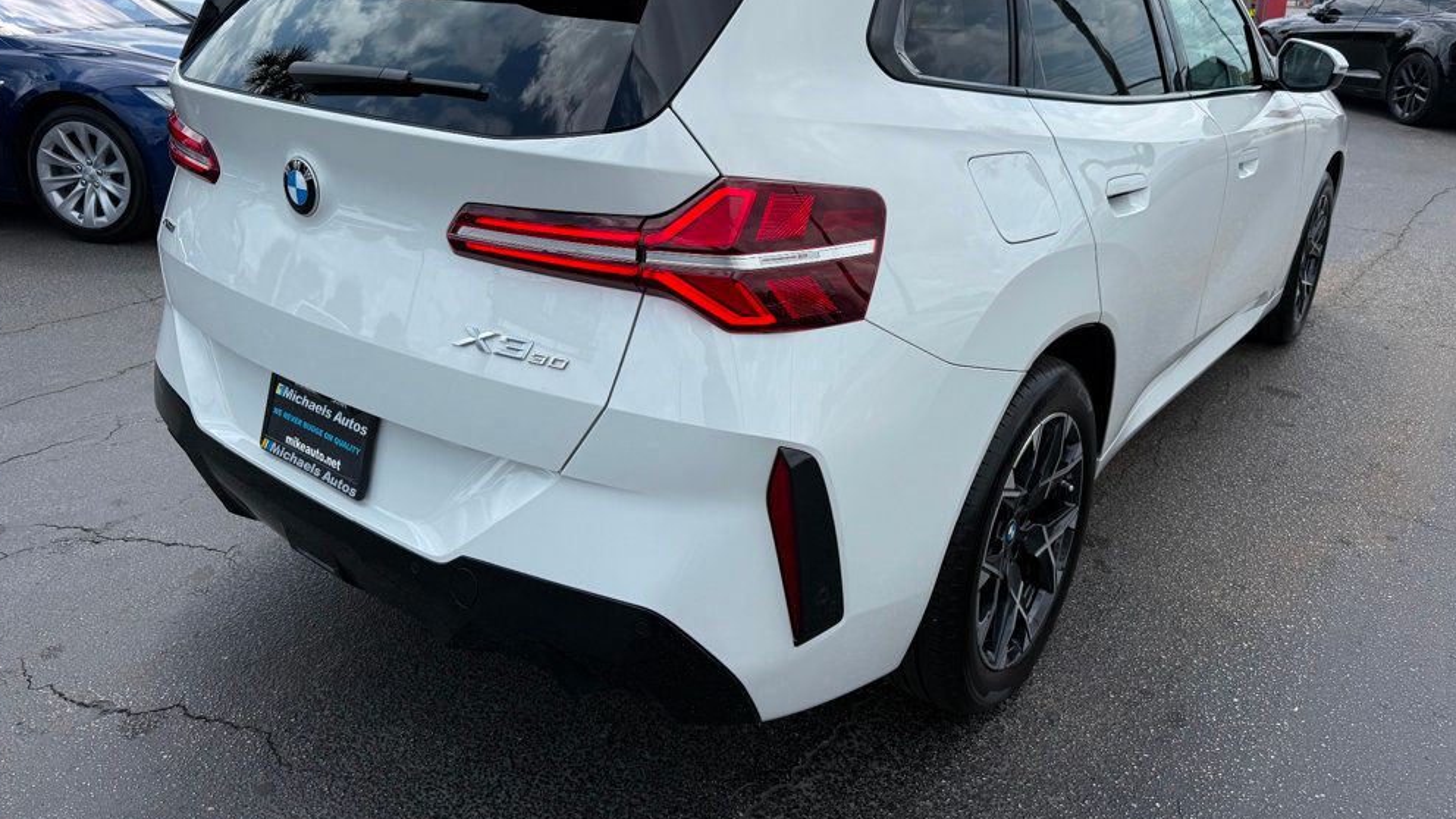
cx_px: 706
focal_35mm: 27
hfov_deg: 69.8
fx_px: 1042
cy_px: 276
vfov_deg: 42.3
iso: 80
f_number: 1.78
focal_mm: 6.76
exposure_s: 1/5319
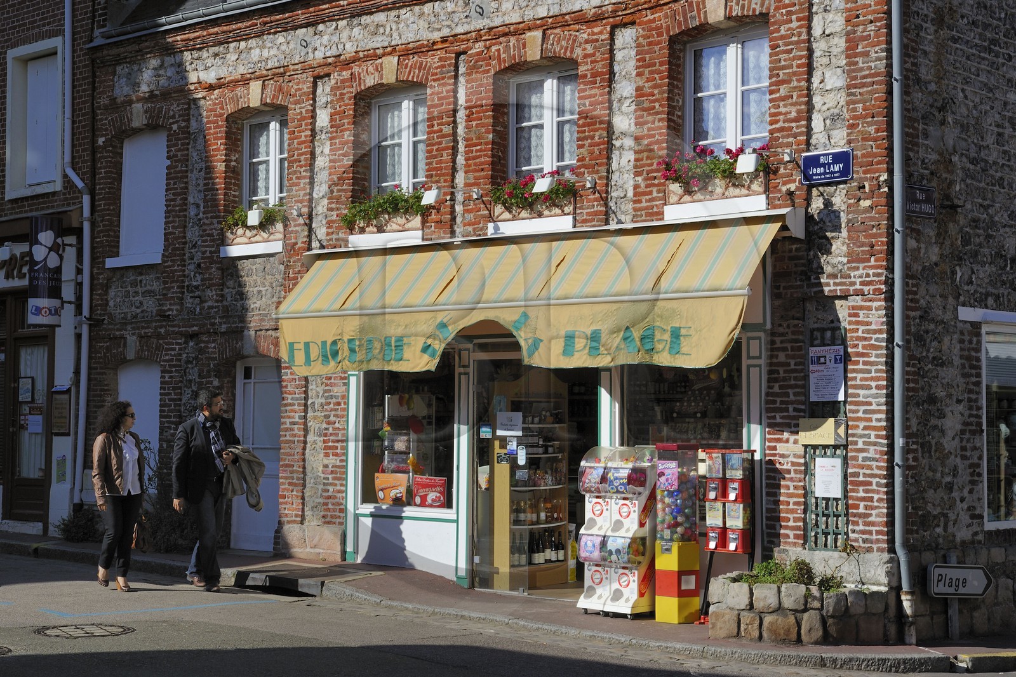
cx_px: 508
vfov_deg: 24.2
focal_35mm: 56
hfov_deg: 35.6
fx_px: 1580
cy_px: 338
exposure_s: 1/200
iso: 200
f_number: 16
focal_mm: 56
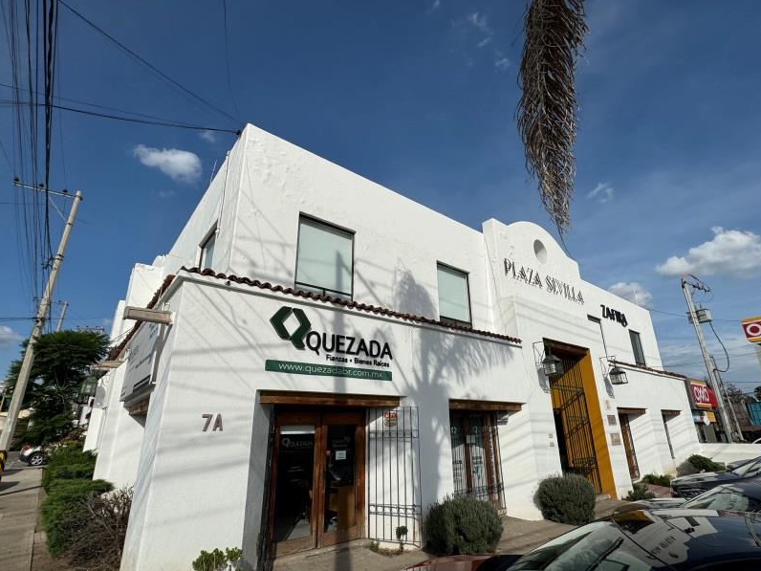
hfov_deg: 87.7
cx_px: 393
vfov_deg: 71.6
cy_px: 296
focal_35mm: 18
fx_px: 396
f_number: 2.2
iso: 50
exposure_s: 1/4926
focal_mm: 2.22
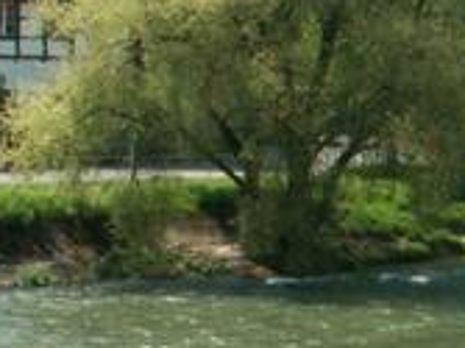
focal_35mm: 134
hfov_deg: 13.9
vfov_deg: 10.8
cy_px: 465
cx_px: 679
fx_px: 1799
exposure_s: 1/60
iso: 50
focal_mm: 5.86
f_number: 8
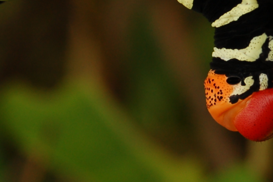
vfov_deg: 4.0
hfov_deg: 6.1
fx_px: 2569
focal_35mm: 339
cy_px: -37
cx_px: 180
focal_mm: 55
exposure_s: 1/160
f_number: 5.6
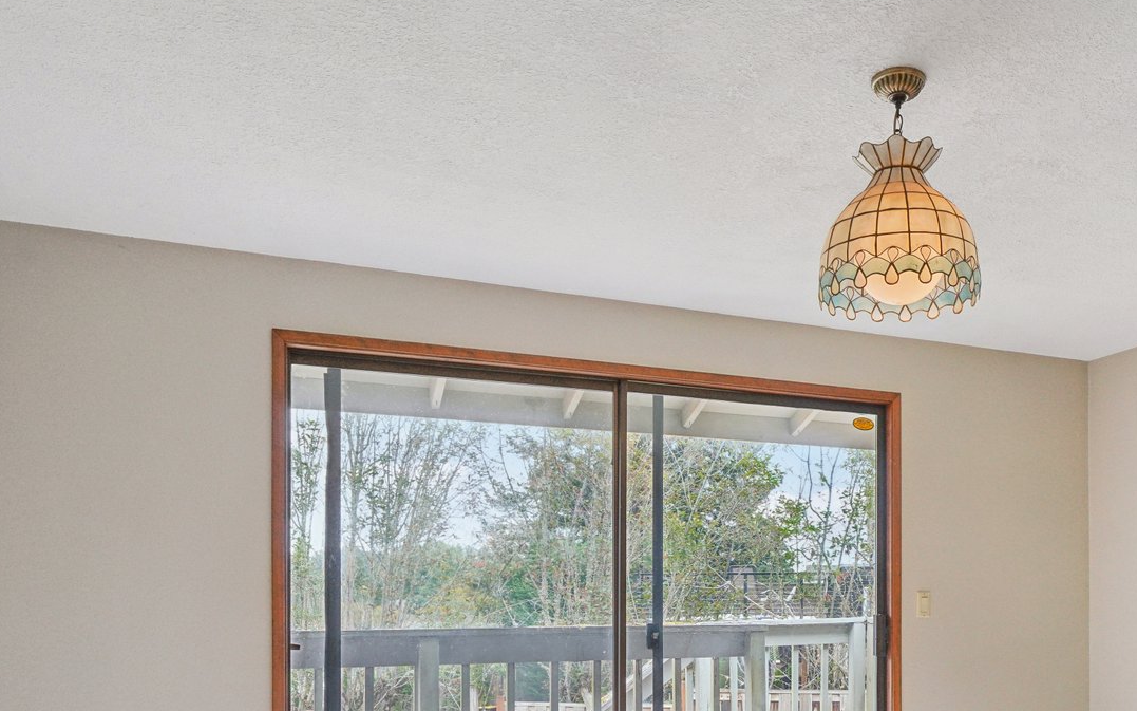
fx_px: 961
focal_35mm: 31
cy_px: 638
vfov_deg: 37.9
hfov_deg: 59.6
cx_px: 770
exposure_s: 1/25
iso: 400
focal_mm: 16
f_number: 8
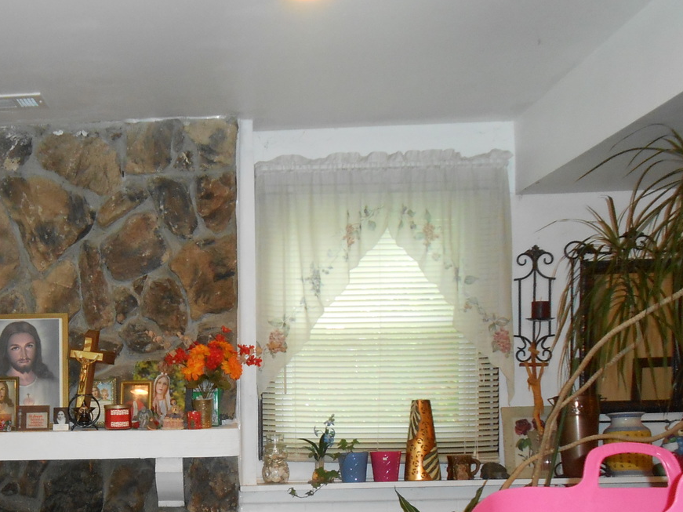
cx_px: 127
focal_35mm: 43
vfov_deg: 32.5
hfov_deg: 41.8
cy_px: 423
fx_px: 848
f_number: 3.5
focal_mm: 4.6
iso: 320
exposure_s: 1/25
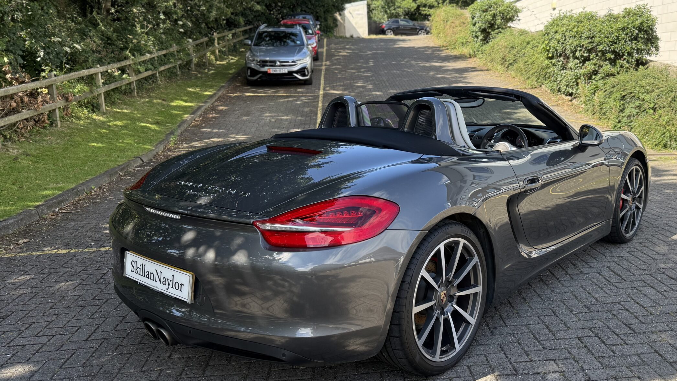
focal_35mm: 32
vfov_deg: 36.7
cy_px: 185
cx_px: 409
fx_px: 574
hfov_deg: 60.5
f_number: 1.78
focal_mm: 6.76
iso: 100
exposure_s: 1/1292
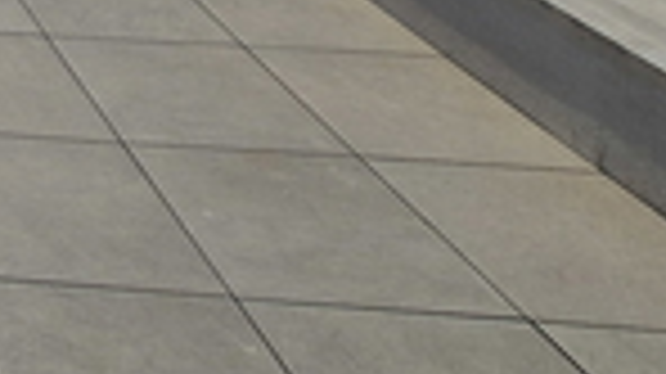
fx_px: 1076
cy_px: -433
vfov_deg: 14.9
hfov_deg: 22.6
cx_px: -490
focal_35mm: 61
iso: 50
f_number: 2.2
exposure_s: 1/9760
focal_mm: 2.2
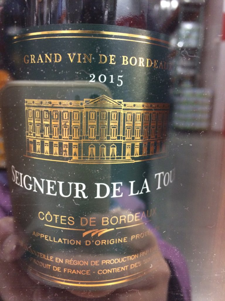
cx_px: 112
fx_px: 251
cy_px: 150
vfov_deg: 61.7
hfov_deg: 48.2
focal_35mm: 29
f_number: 2.2
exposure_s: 1/15
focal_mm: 4.15
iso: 320
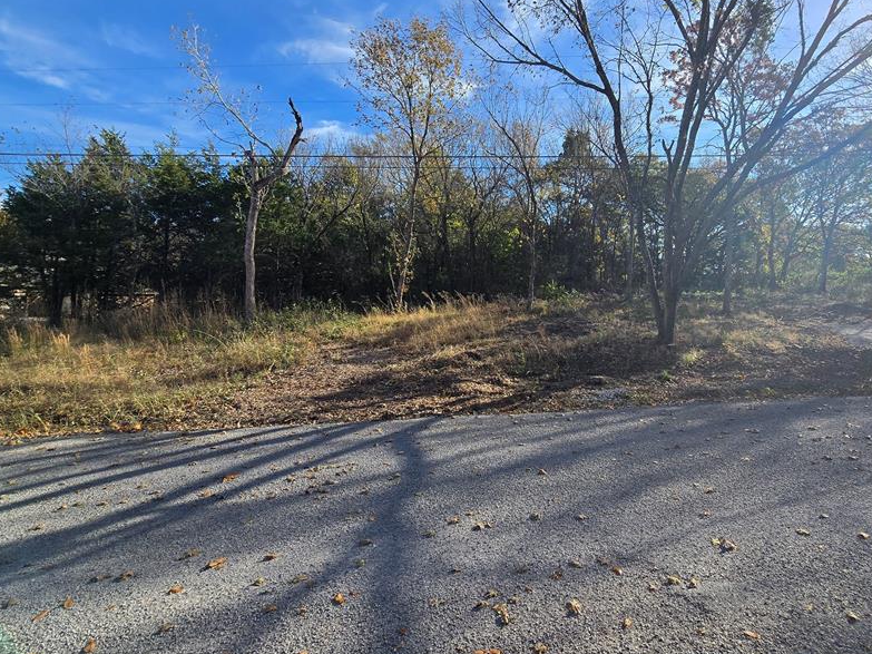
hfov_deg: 90.2
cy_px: 290
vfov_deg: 74.5
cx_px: 508
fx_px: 428
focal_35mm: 17
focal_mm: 2.2
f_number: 2.2
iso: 50
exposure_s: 1/2134
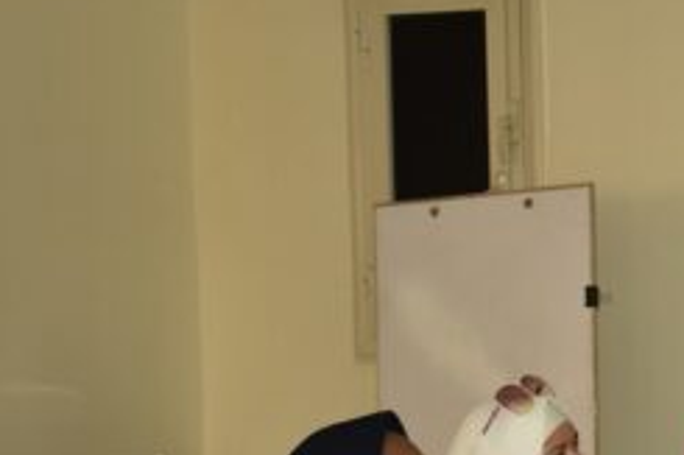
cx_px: 865
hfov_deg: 13.5
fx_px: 2791
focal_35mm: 147
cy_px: 441
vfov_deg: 9.3
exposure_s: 1/100
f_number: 4
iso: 500
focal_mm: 32
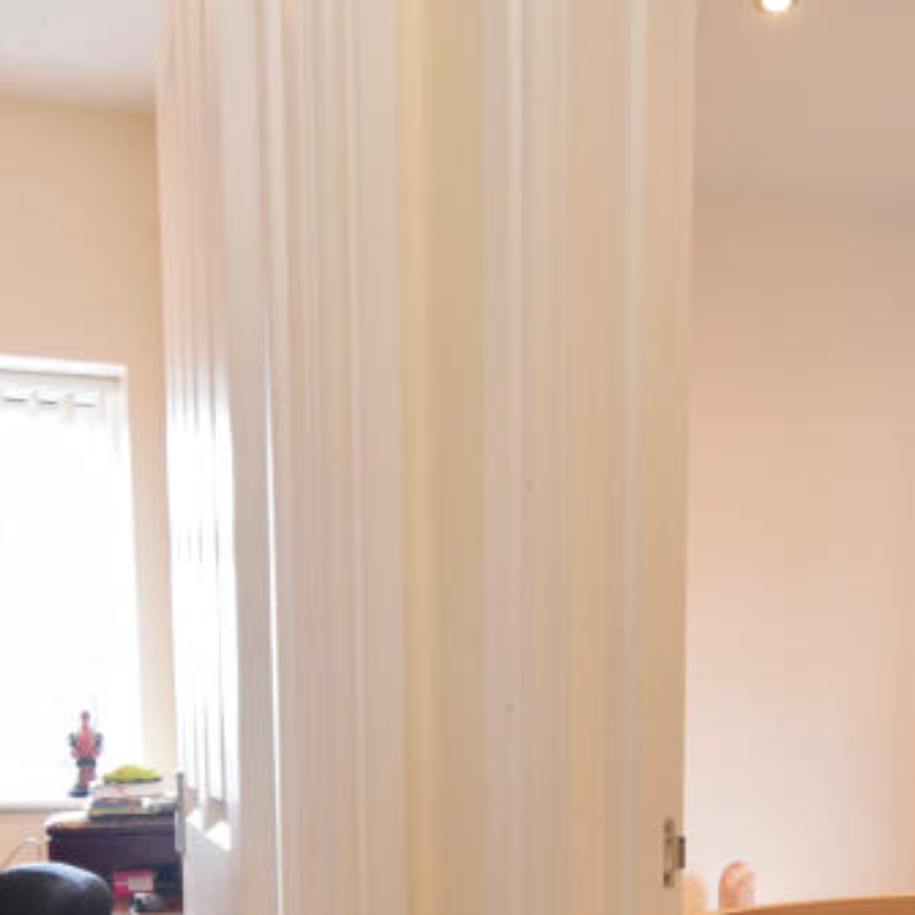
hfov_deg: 42.8
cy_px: 905
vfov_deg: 38.3
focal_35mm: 39
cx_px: 478
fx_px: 1166
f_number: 4.5
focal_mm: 10
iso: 200
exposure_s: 1/15
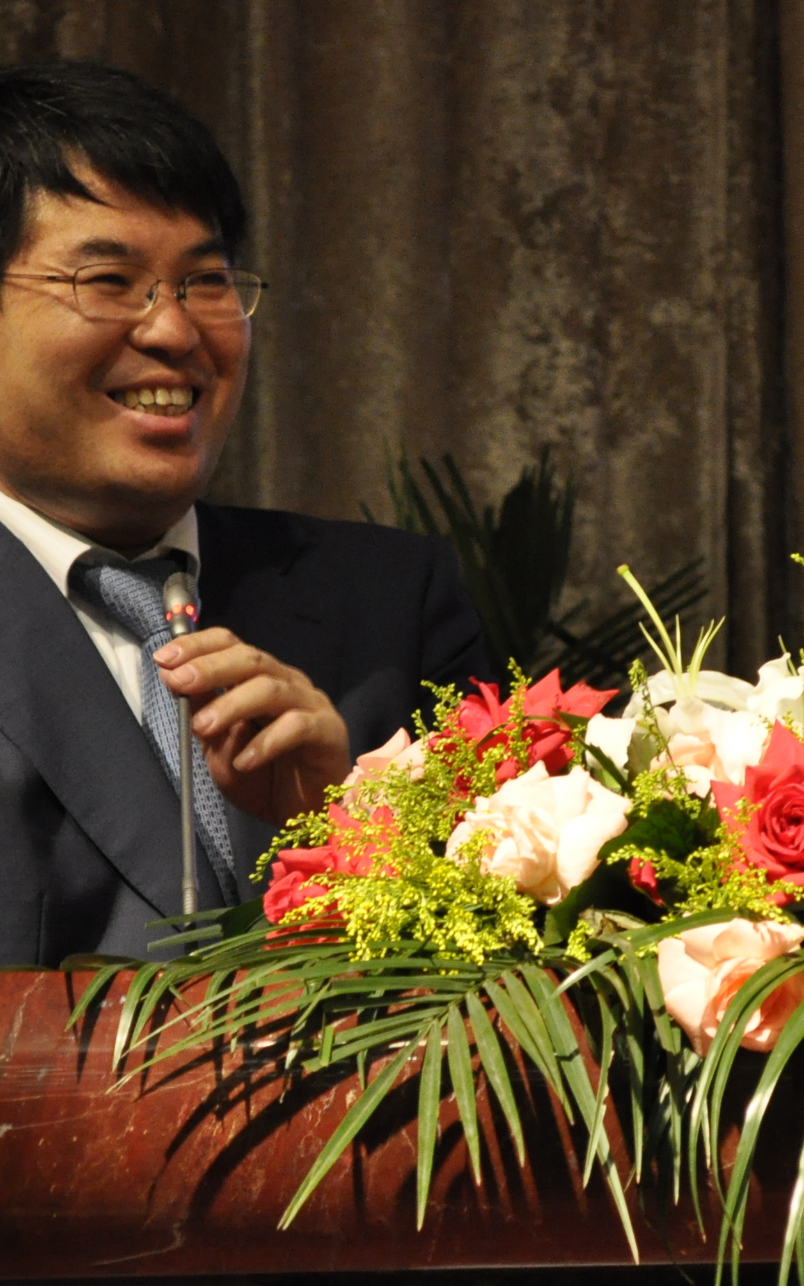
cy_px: 767
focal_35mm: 179
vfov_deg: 11.7
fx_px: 6278
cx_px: 388
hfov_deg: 7.3
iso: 1250
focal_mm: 55
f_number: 5.6
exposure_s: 1/50
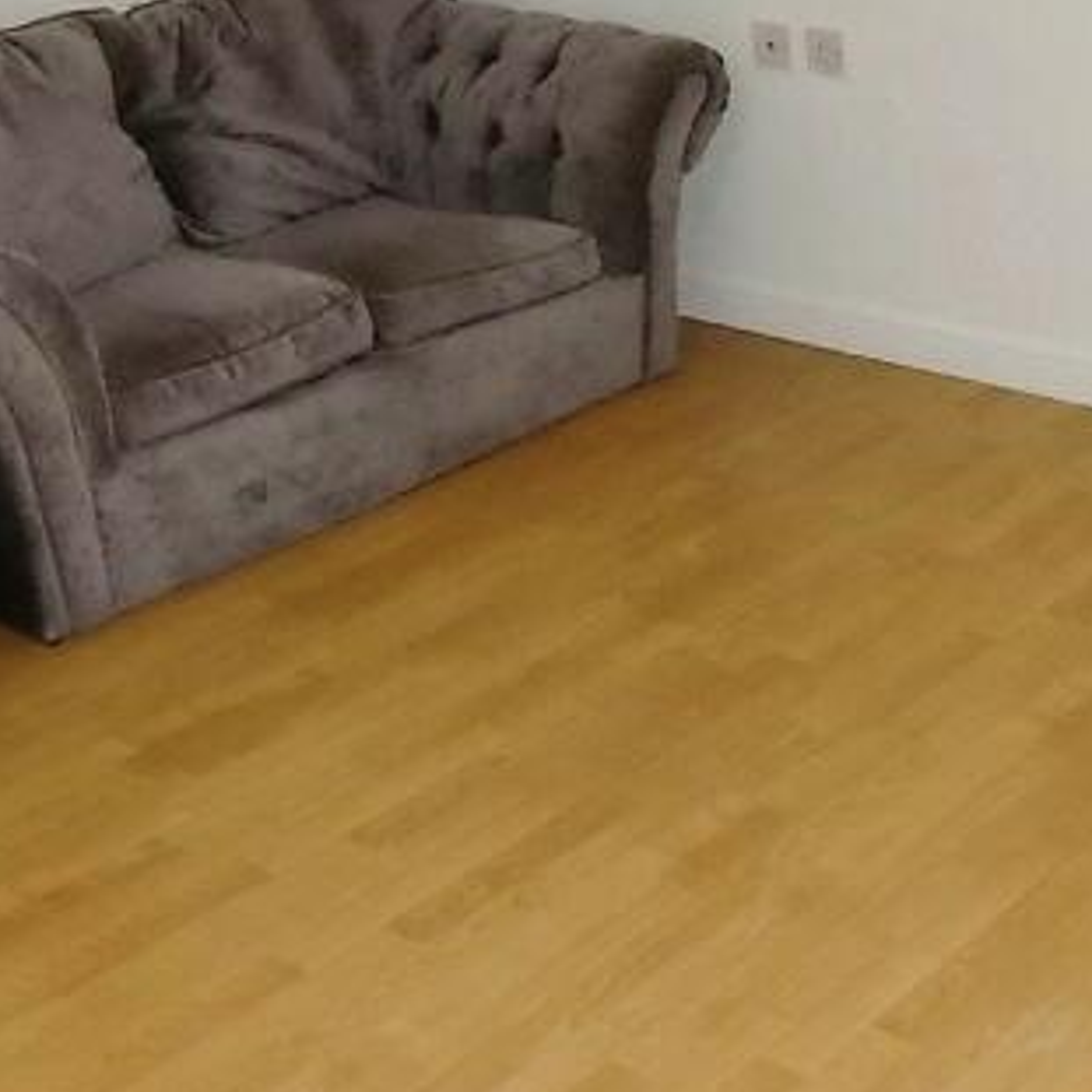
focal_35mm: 67
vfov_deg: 25.4
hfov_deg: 25.3
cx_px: 885
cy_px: 267
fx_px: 2391
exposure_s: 1/30
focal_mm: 4
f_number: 3.1
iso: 200
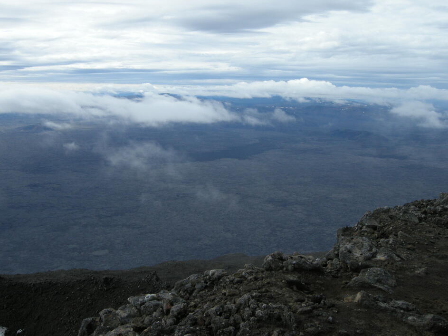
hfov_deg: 49.0
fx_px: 492
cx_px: 212
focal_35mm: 38
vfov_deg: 37.7
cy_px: 161
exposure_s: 1/346
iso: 100
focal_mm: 7.5
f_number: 6.1
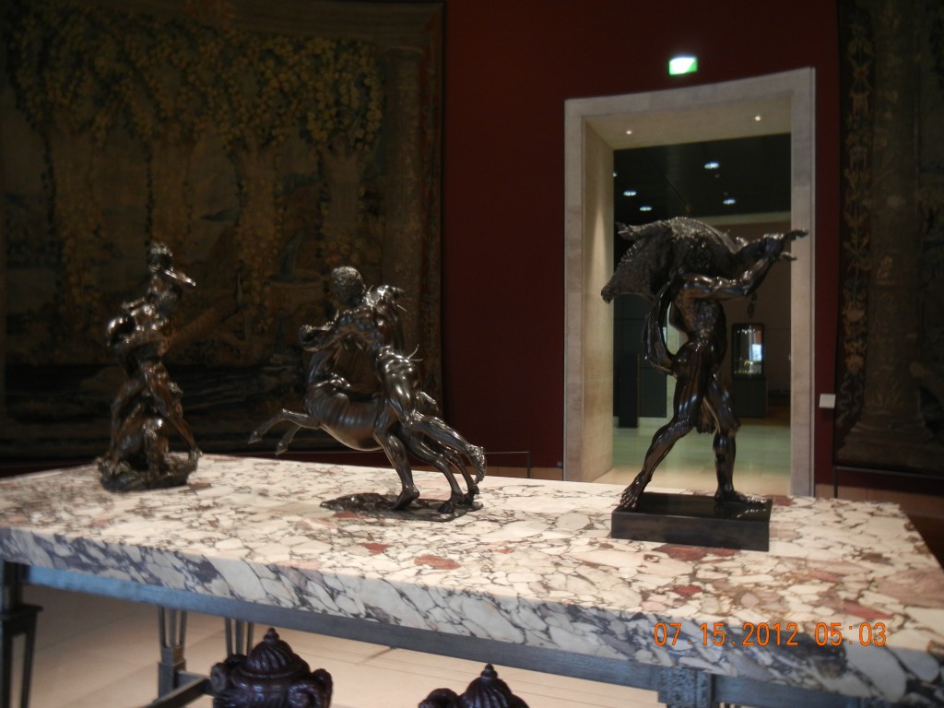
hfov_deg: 60.0
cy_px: 354
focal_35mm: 30
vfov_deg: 46.8
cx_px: 472
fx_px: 818
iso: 200
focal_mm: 5.4
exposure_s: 1/7.4
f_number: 3.5
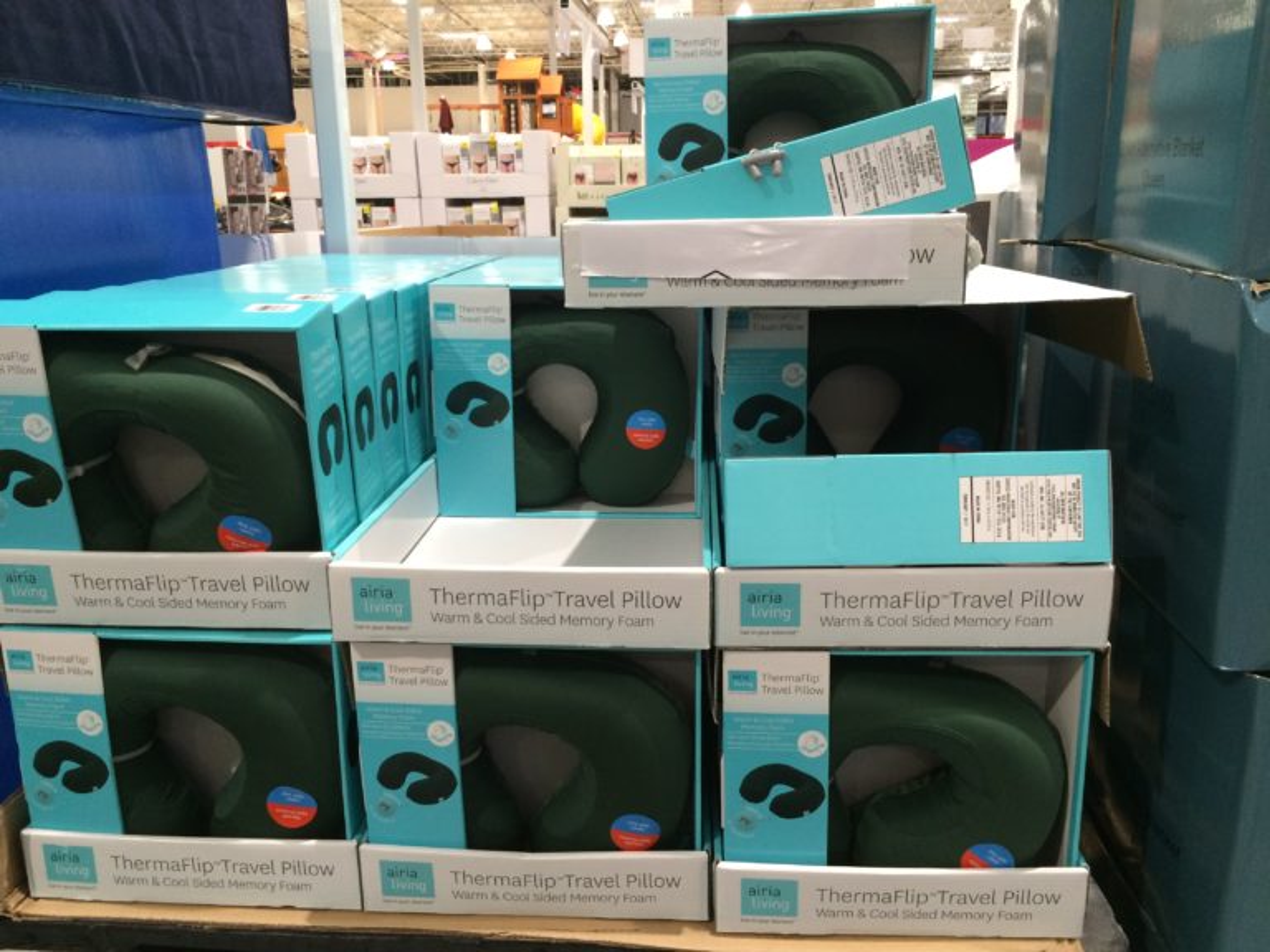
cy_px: 476
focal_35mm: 29
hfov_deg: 61.7
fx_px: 1064
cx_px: 635
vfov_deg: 48.2
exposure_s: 1/30
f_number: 2.2
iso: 125
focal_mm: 4.15
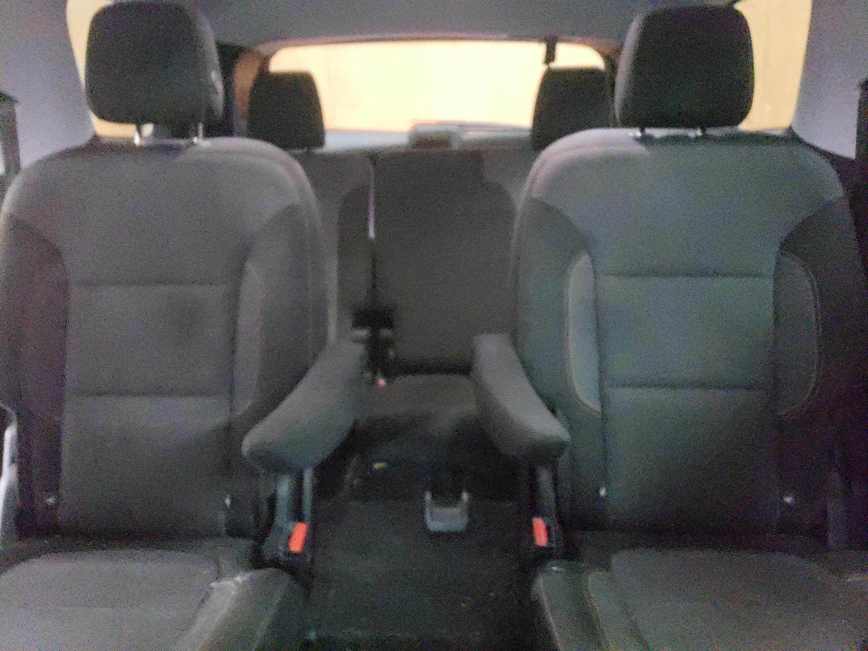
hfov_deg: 67.3
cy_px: 326
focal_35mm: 26
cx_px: 434
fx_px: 652
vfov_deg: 53.1
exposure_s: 1/20
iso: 2382
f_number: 1.5
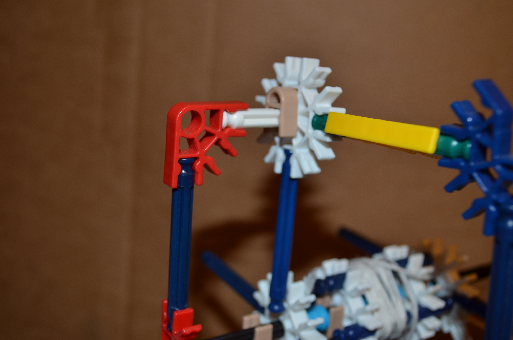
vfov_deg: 31.8
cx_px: 256
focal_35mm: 42
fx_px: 597
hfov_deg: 46.5
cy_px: 170
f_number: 5.6
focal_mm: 28
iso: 200
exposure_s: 1/30
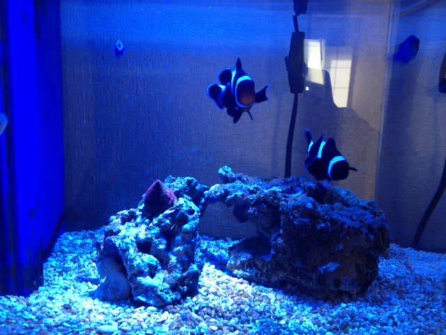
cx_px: 223
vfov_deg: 40.7
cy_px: 168
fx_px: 451
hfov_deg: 52.6
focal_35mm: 35
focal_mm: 4.28
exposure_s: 1/24
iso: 64
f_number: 2.4
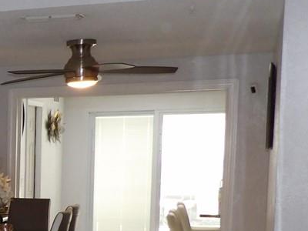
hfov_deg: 17.2
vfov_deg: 15.1
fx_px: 854
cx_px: -223
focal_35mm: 96
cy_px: 246
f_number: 3.2
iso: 200
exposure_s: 1/33
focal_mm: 4.3
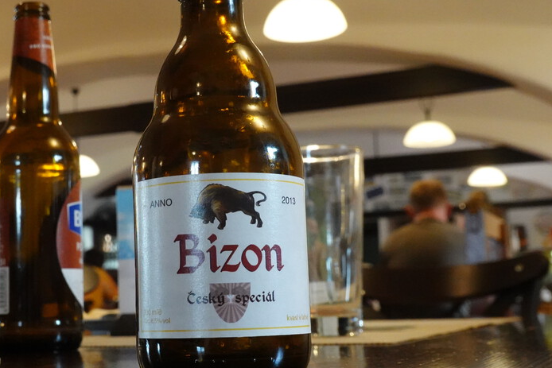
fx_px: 951
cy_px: 194
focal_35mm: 62
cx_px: 200
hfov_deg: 32.2
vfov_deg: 21.9
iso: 3200
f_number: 5.6
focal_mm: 15.9
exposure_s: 1/50
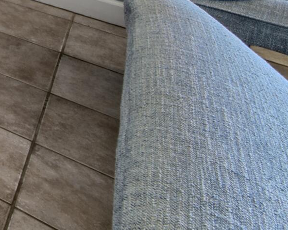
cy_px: -183
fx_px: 486
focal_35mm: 57
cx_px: -423
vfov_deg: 19.7
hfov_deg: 14.6
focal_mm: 12
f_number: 19
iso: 200
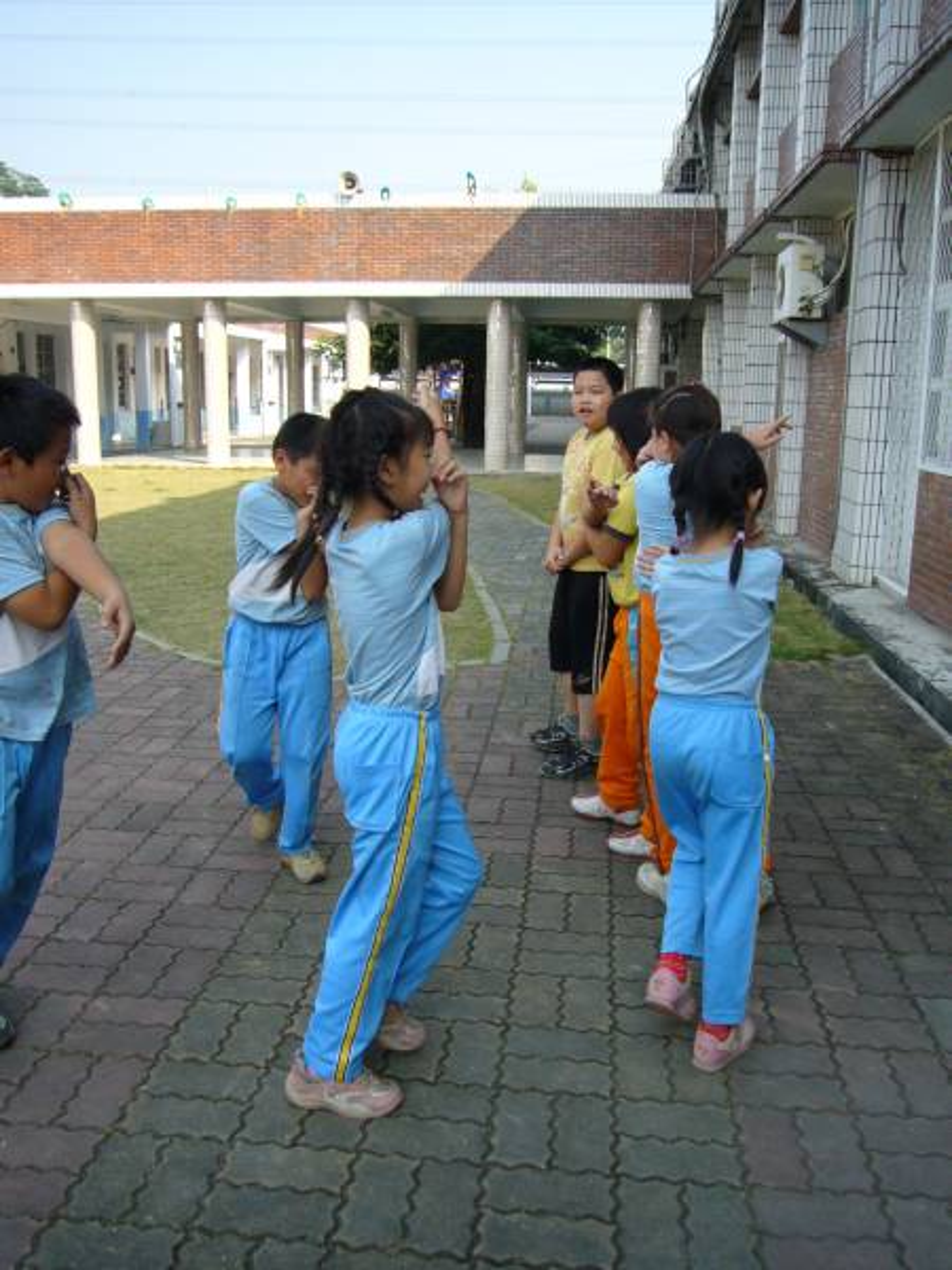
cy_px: 635
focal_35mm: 30
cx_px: 476
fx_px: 1100
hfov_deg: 46.8
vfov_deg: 60.0
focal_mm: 4.6
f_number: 2.8
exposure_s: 1/400
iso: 100
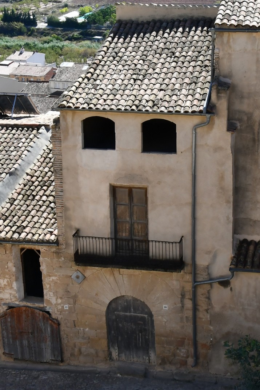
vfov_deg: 57.2
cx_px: 130
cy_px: 195
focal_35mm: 33
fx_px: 357
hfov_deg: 40.0
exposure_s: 1/250
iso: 280
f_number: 11
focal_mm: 22
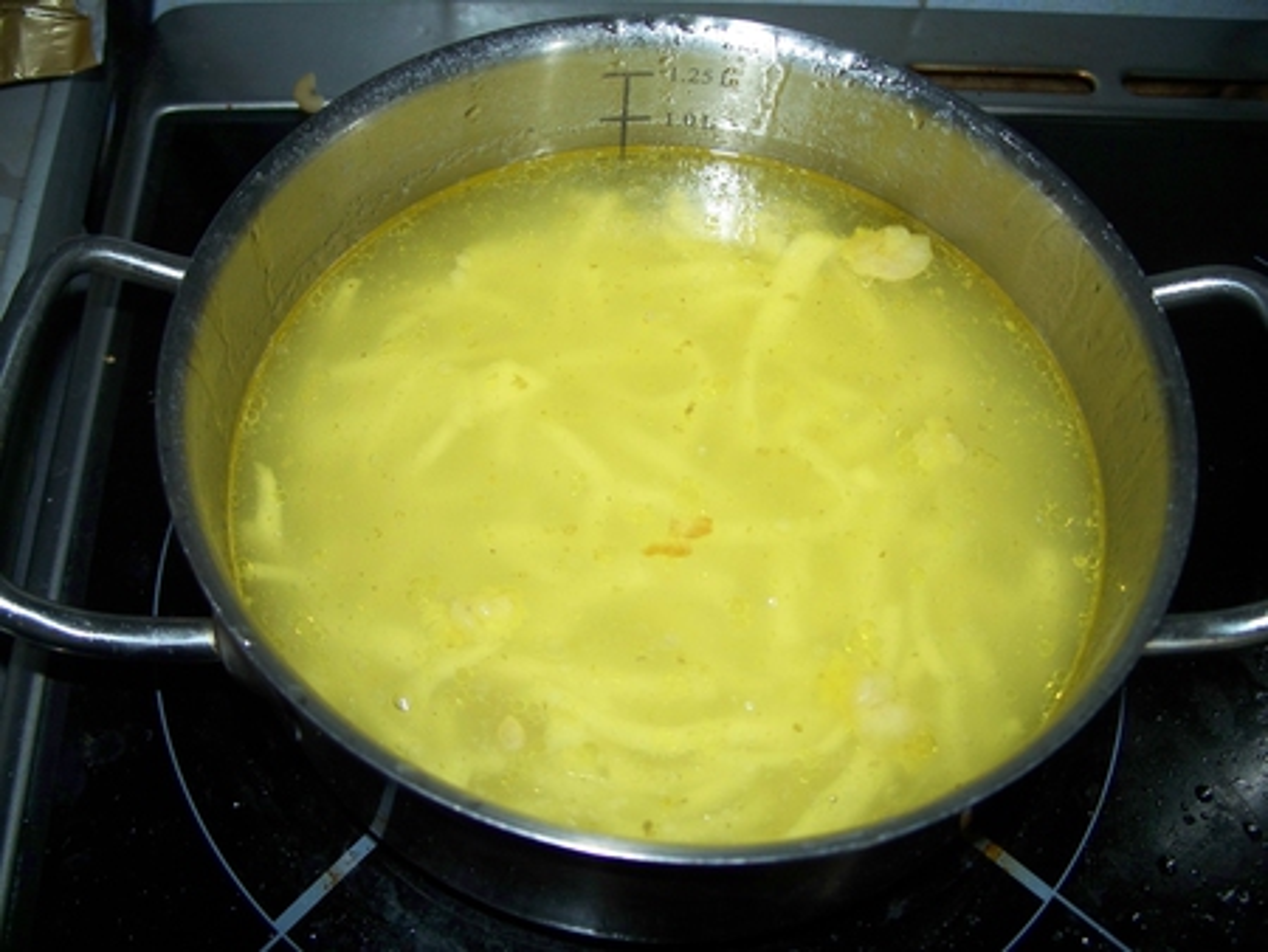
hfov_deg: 50.1
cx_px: 634
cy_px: 476
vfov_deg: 38.7
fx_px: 1356
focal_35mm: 37
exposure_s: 1/60
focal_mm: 7.8
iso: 200
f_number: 2.8
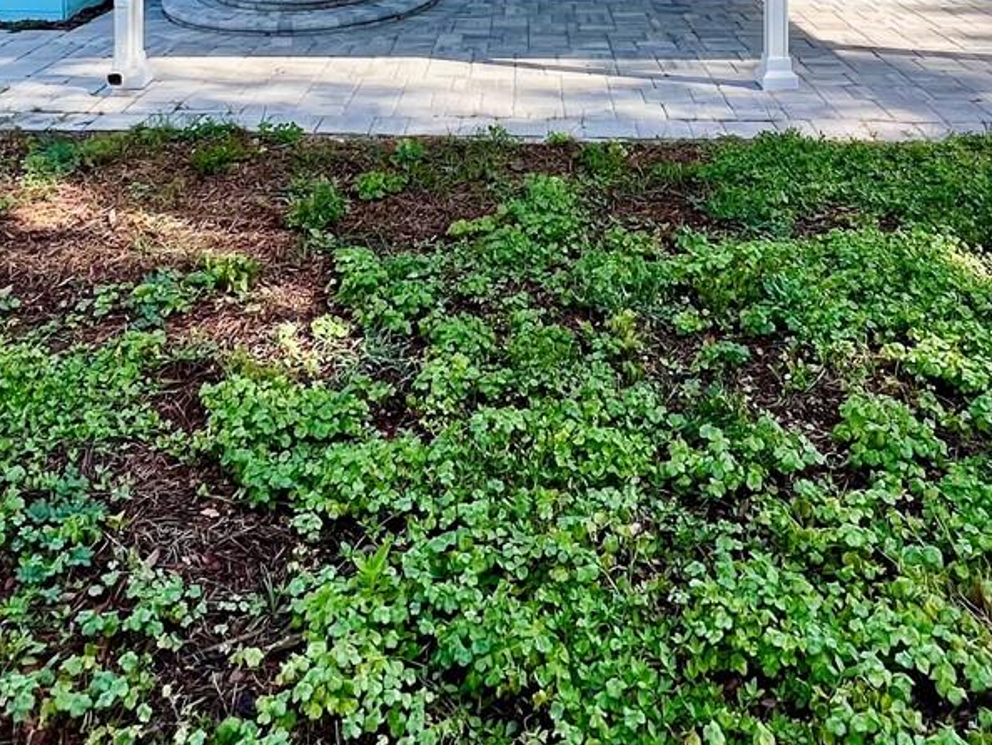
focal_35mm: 35
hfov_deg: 52.6
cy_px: -205
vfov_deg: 31.9
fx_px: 1003
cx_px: 511
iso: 32
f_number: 1.8
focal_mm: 1.57
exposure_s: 1/416
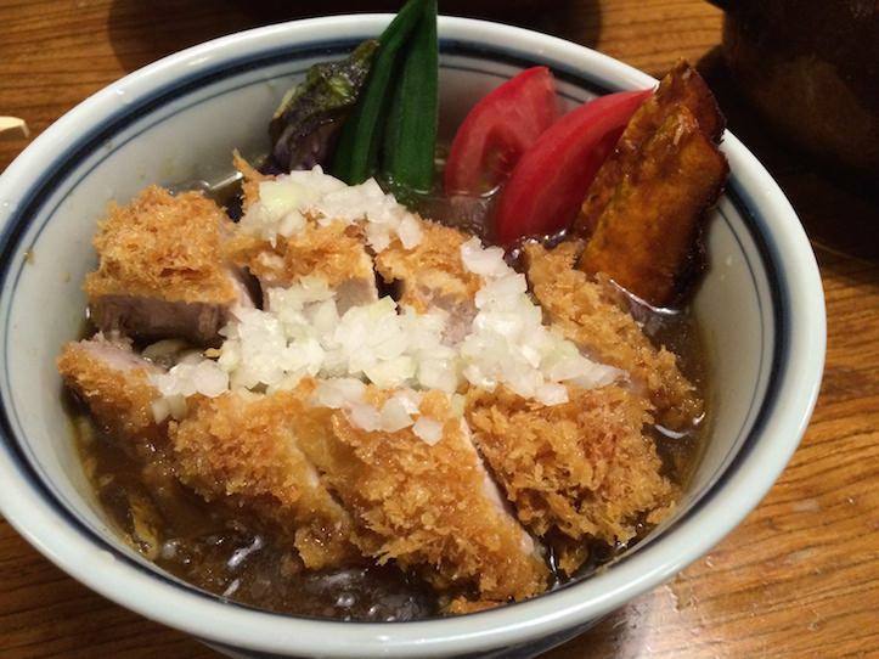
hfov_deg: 60.0
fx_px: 762
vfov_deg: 46.8
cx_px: 440
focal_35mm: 30
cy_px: 330
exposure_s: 1/17
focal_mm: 4.12
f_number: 2.2
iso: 320
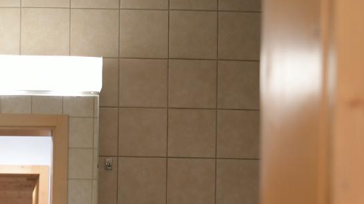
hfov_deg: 26.6
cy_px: 334
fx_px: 724
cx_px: -5
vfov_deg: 14.6
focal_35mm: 75
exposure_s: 1/50
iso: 560
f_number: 2.8
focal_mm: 24
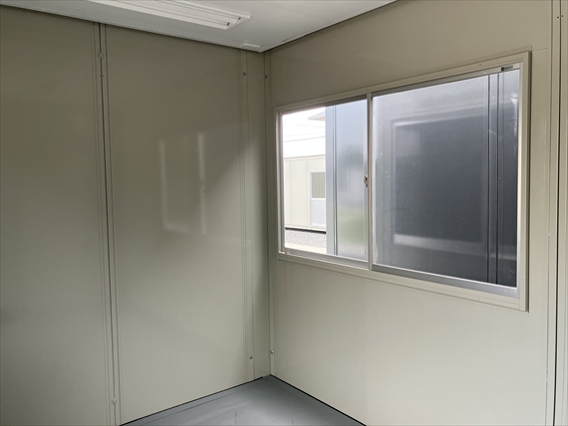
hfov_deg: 63.4
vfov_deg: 49.8
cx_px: 284
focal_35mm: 28
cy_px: 213
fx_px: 460
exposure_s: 1/121
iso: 50
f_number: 1.8
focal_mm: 3.99
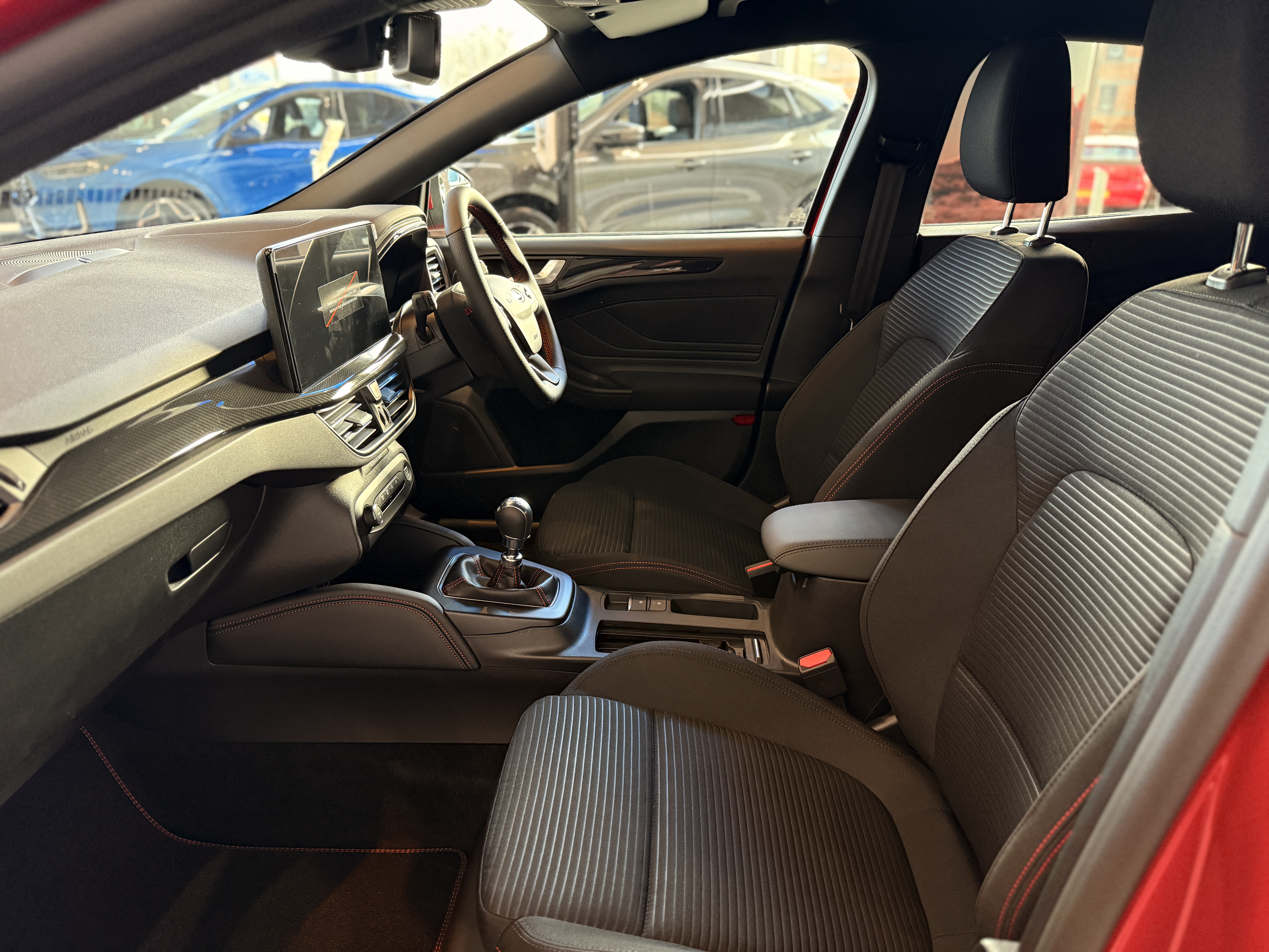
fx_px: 880
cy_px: 476
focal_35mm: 24
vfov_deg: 56.8
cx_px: 634
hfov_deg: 71.6
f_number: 1.78
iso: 800
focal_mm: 6.76
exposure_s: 1/53
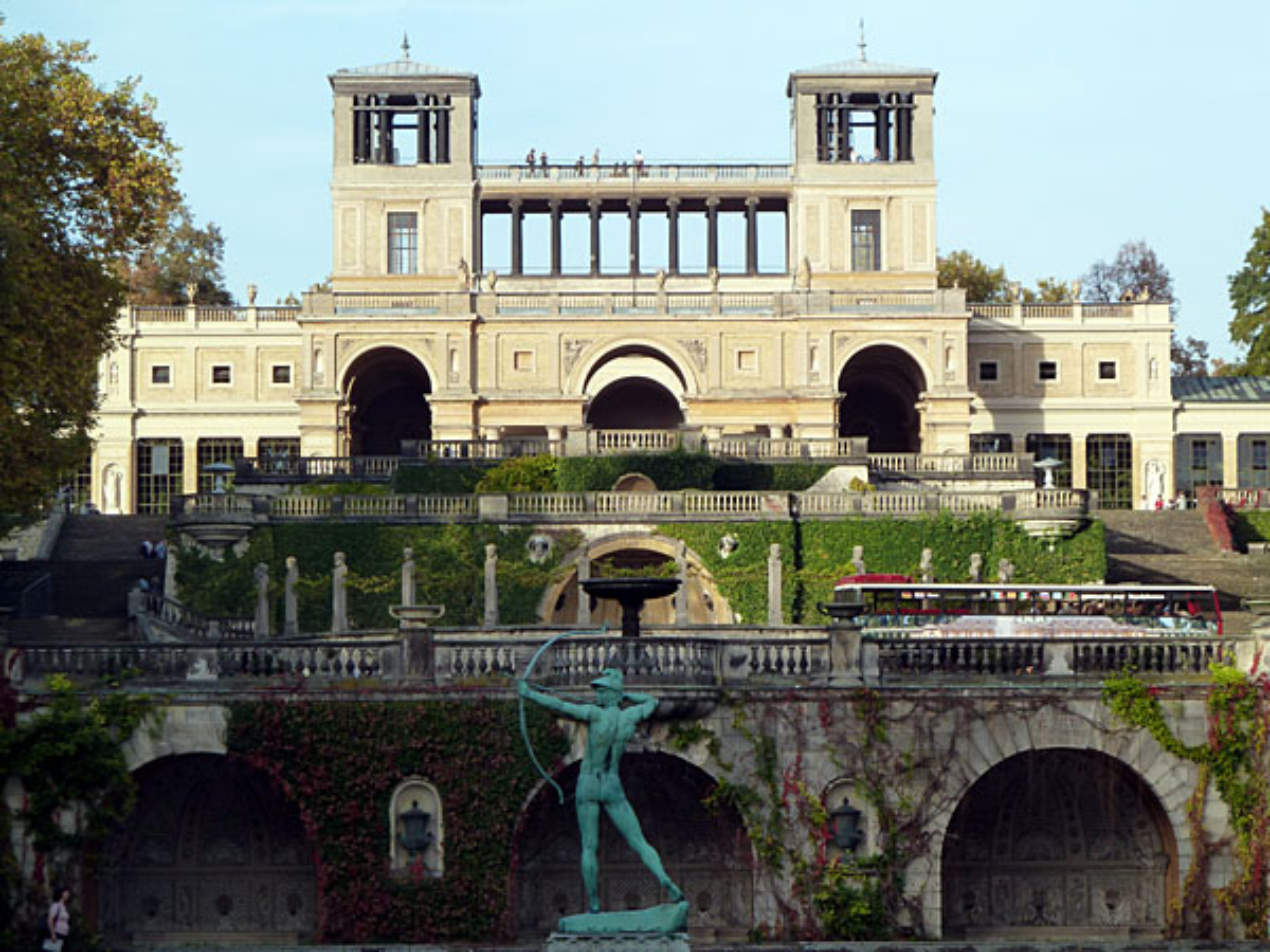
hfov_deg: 13.4
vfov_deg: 10.1
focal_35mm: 147
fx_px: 5393
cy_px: 476
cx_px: 635
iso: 125
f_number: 4.5
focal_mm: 24.1
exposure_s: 1/200
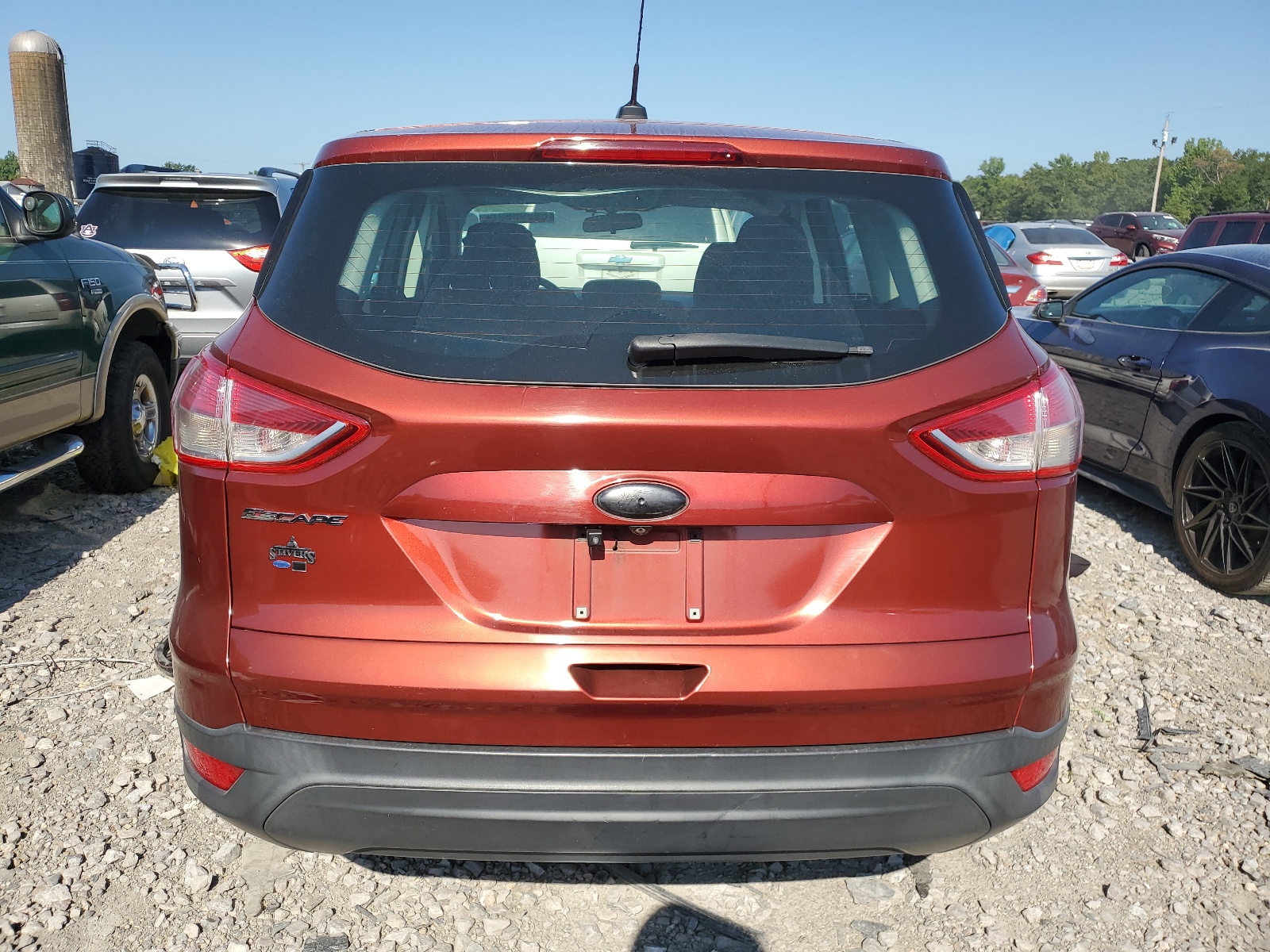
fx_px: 954
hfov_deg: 67.3
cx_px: 635
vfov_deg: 53.1
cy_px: 476
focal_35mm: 26
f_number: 1.5
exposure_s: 1/2500
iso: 50
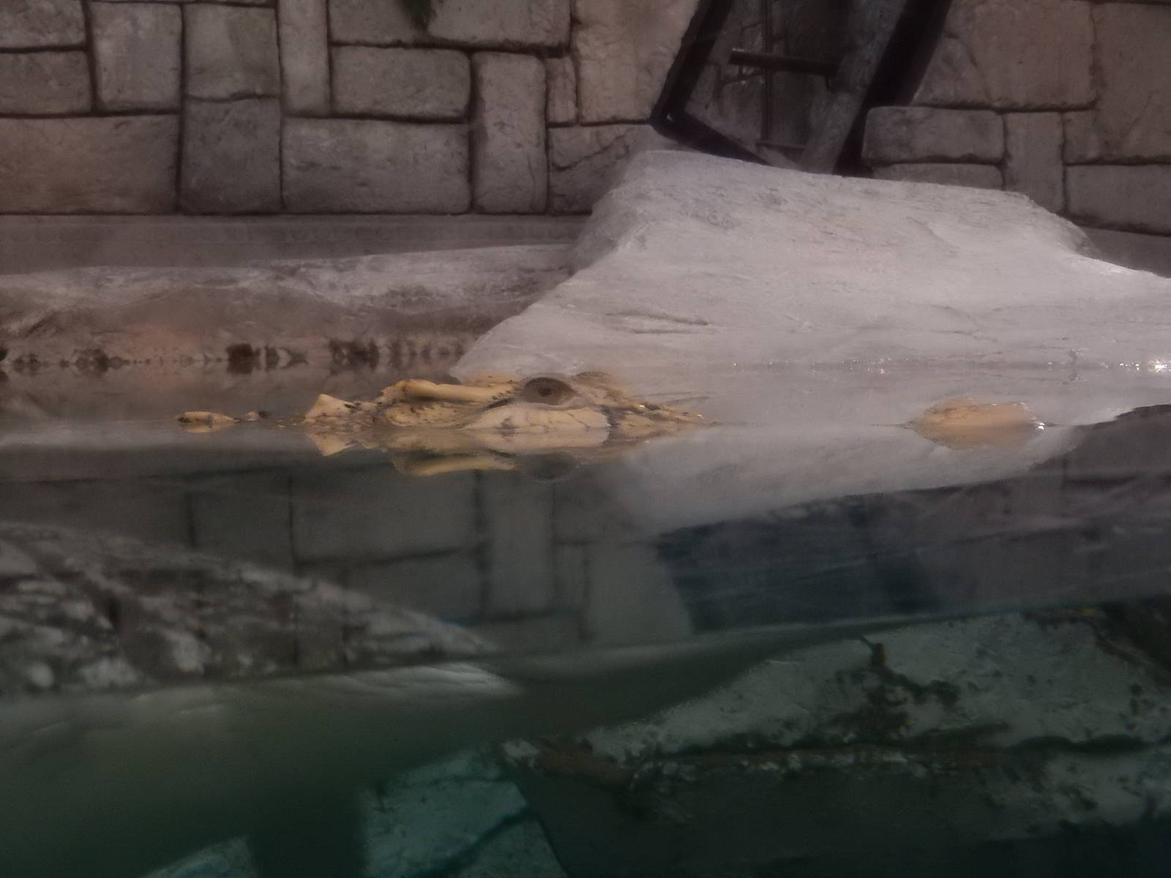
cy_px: 439
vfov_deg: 28.6
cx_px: 586
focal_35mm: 51
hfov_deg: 37.5
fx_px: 1725
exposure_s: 1/15
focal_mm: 9.2
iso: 1600
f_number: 4.5
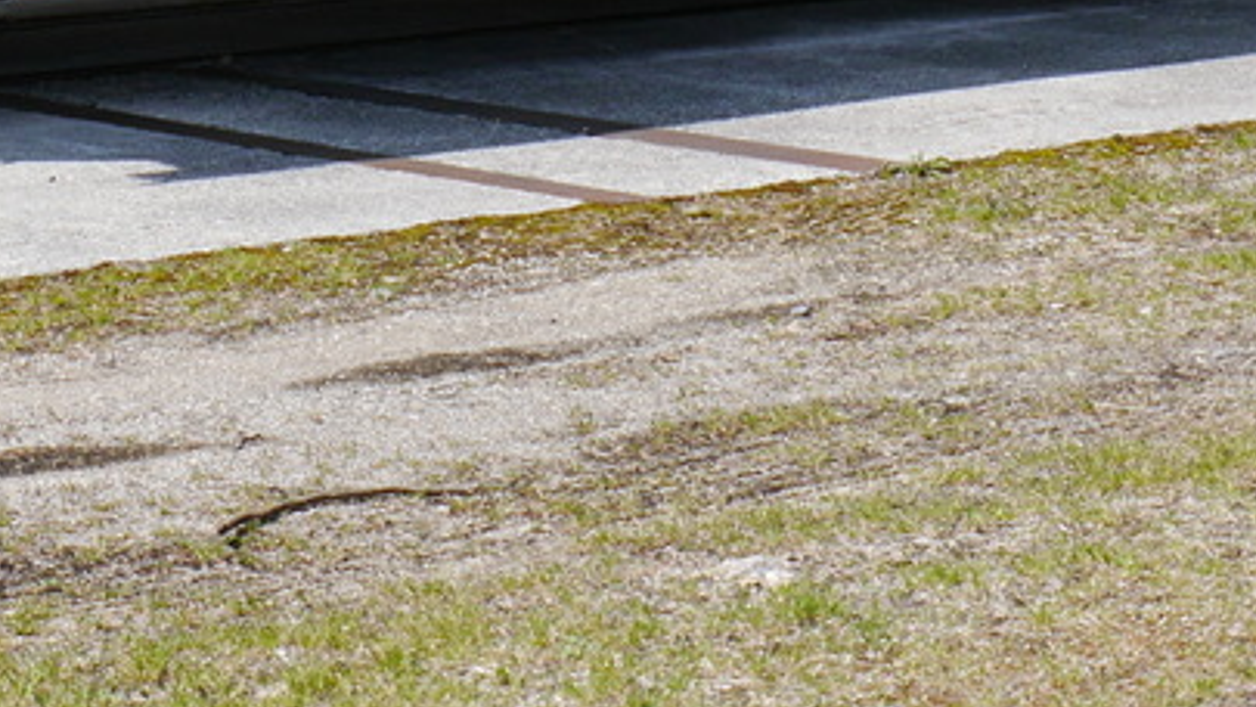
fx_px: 5163
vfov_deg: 7.6
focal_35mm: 155
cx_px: 198
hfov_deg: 13.8
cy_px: -471
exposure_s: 1/320
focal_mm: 24
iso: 160
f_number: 8
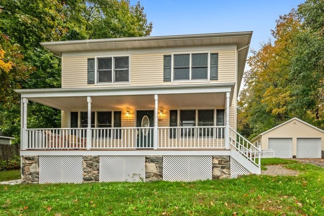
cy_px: 108
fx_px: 189
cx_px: 162
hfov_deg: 81.2
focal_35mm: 21
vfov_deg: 59.4
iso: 720
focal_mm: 14
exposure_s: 1/250
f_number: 8
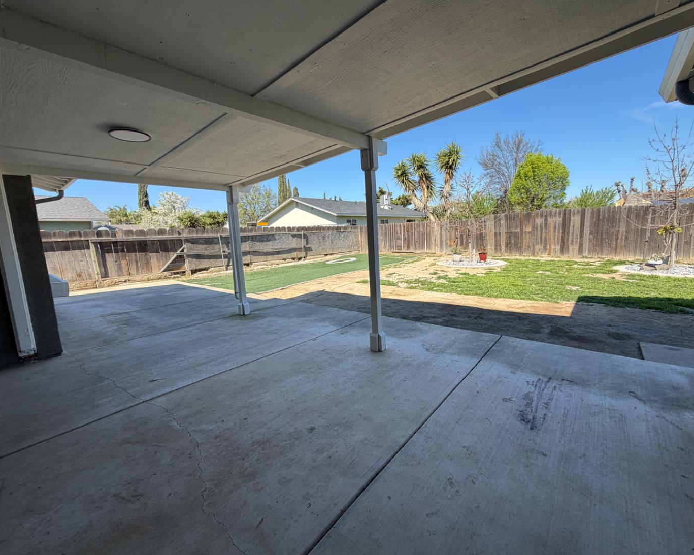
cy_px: 273
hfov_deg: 96.8
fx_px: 308
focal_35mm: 15
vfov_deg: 84.0
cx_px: 362
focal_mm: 2.22
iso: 64
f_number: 2.2
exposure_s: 1/416
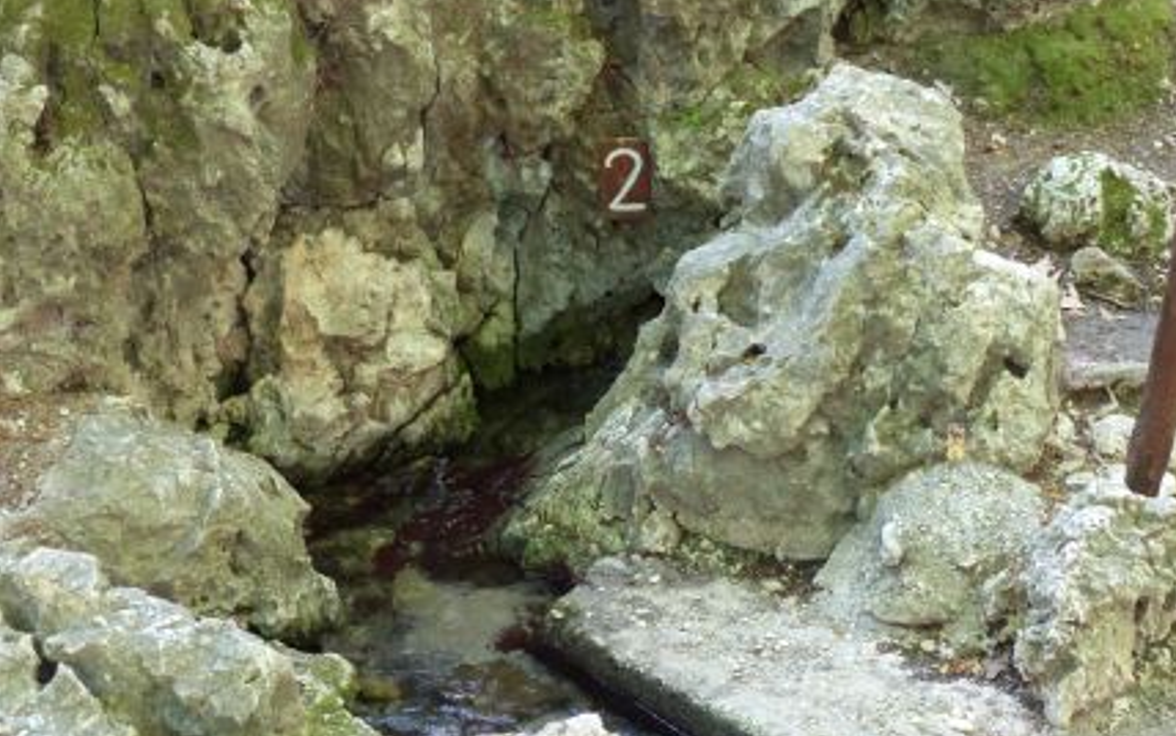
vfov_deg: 24.9
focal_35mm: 52
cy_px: 397
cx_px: 640
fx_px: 1667
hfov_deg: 38.8
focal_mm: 7.6
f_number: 2.8
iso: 400
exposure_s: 1/30
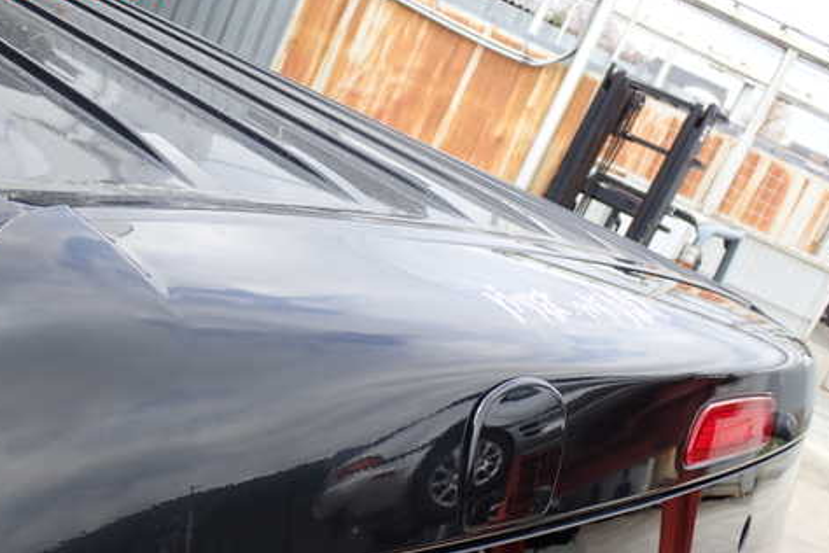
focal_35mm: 50
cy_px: 359
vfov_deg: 26.9
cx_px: 359
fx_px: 1151
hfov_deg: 39.5
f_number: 3.5
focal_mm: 6.83
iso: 100
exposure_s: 1/320
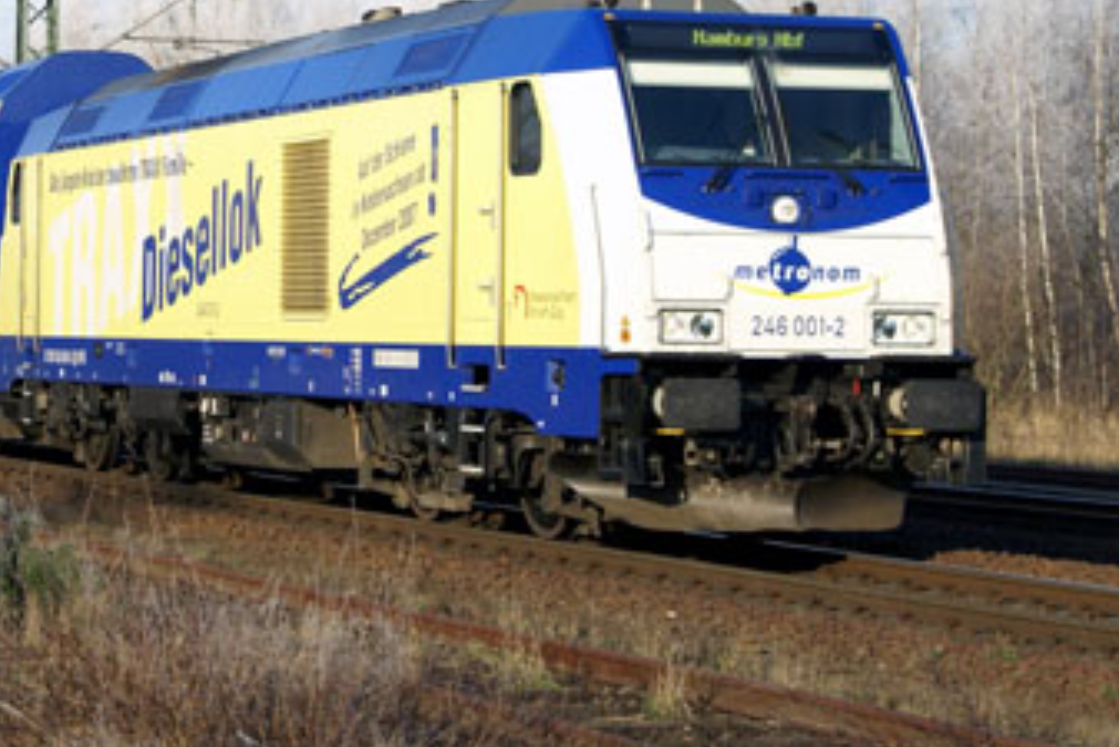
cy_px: 149
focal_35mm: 129
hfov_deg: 15.8
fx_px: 4010
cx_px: 211
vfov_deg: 10.6
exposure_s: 1/800
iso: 200
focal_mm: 45
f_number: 4.5
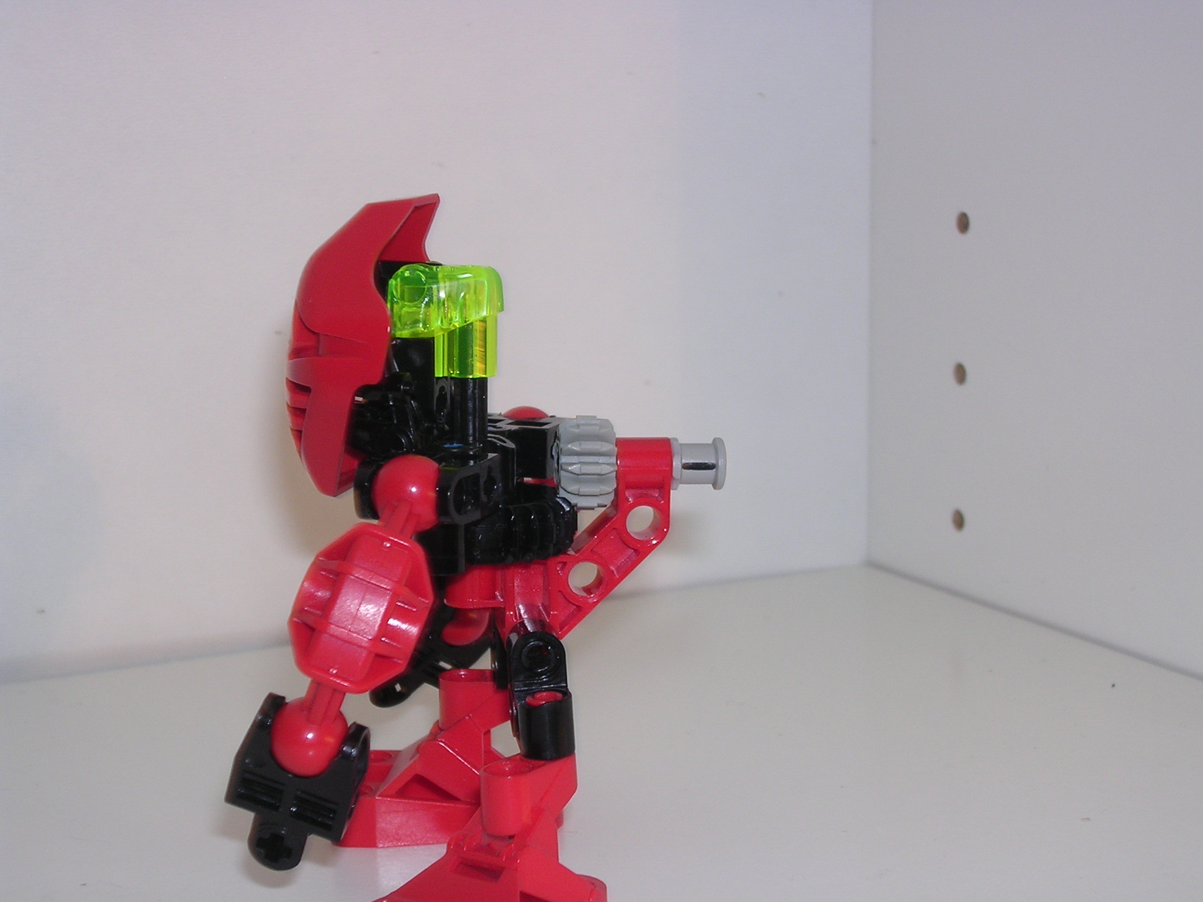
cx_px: 602
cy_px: 451
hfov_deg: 30.7
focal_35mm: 63
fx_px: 2189
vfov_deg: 23.3
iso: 100
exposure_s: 1/60.1
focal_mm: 9.6
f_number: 3.5
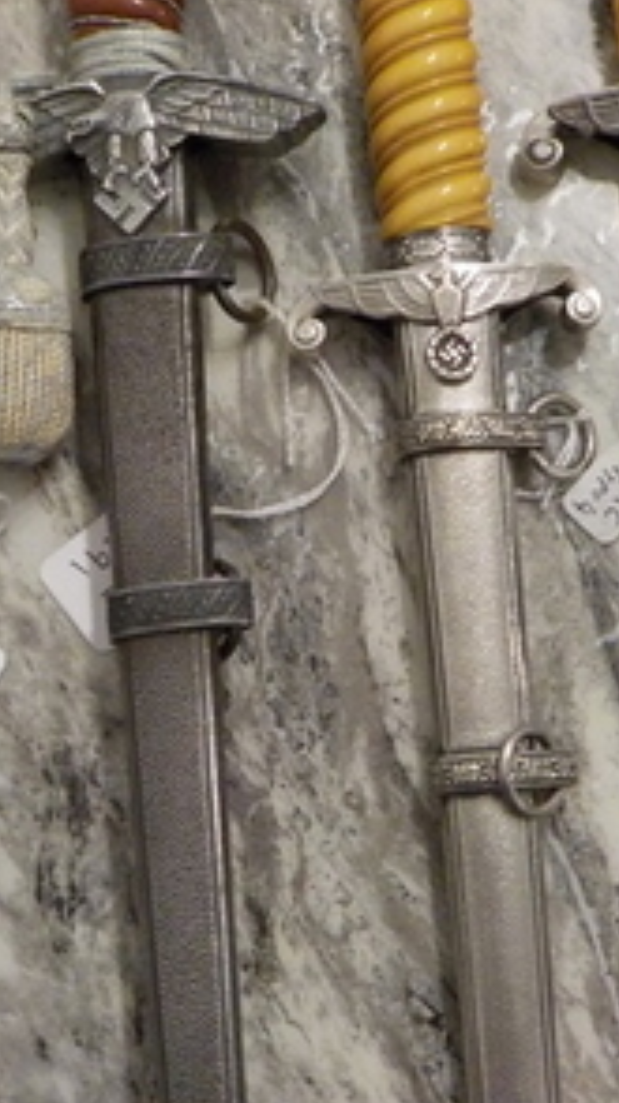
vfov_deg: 26.5
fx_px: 2338
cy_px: 593
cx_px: 248
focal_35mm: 80
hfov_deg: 15.1
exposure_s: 1/30
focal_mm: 4.1
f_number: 3.3
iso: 400
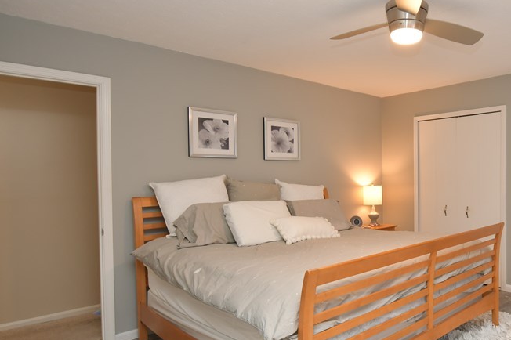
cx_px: 388
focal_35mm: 25
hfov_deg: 66.7
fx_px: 355
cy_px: 175
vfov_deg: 51.2
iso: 320
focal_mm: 10
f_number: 4
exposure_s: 1/30
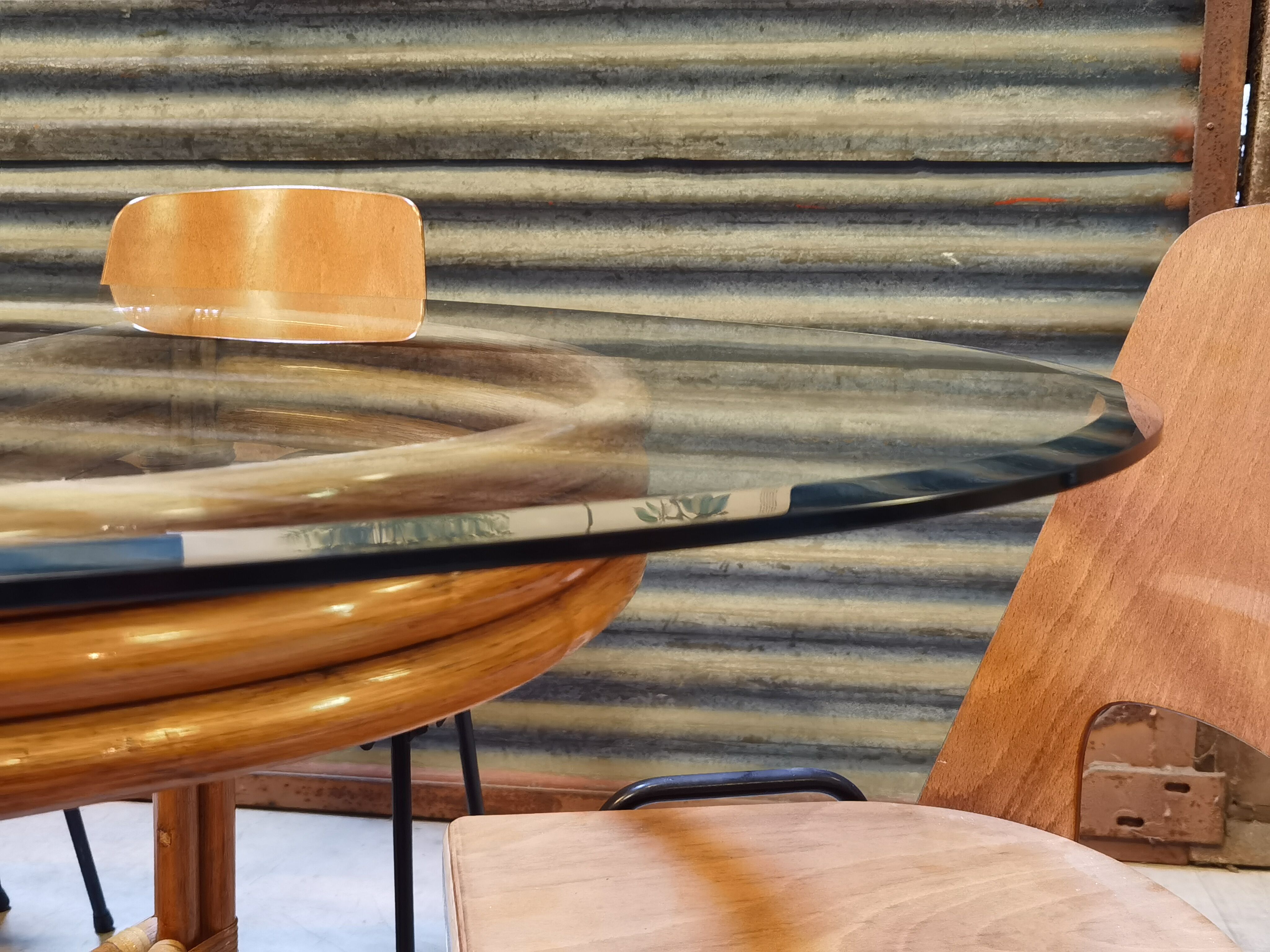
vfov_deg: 36.0
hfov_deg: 46.8
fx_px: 1468
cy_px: 476
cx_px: 635
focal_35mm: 40
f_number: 1.9
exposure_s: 1/25
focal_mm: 6.71
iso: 500
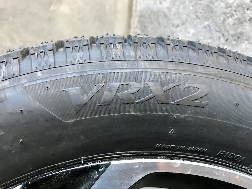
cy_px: 94
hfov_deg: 63.4
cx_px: 126
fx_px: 204
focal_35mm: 28
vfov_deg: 49.7
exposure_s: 1/15
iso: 50
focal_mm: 3.99
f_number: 1.8
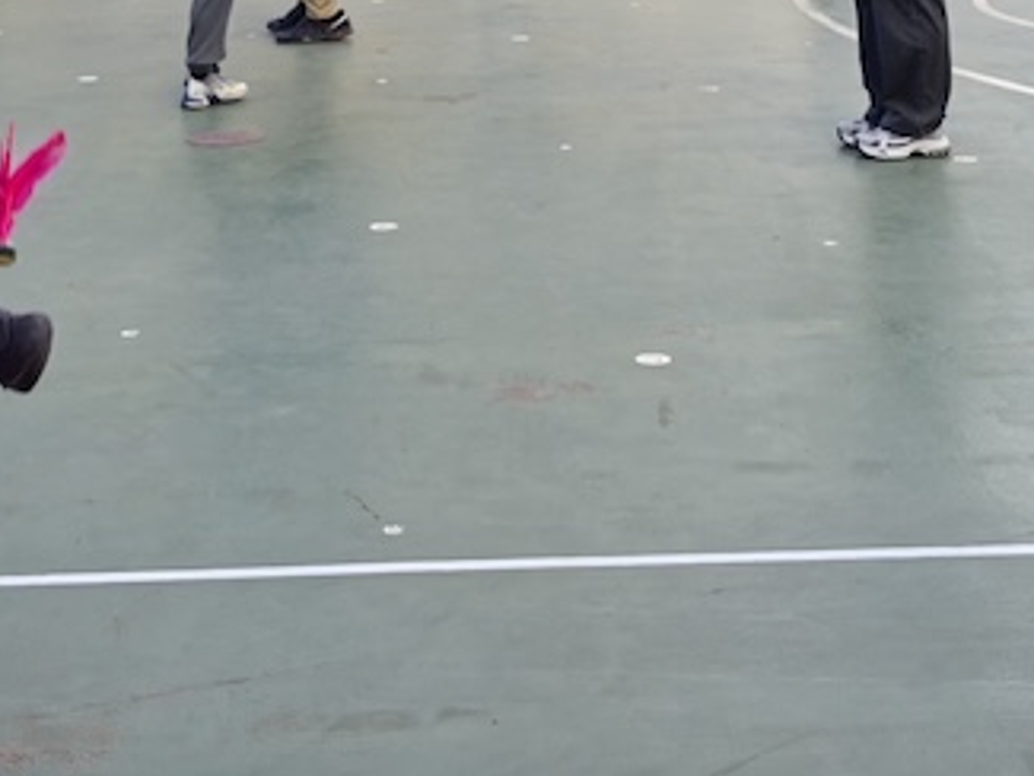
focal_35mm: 85
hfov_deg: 22.9
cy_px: -340
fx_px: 2540
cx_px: 347
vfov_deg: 16.1
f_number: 2
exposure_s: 1/340
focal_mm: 6.98
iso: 50
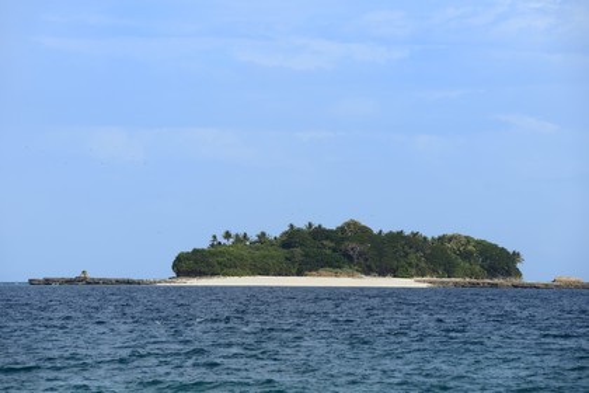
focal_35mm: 200
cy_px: 196
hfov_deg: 10.3
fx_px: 3272
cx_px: 294
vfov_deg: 6.9
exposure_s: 1/400
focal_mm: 200
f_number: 9
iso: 100
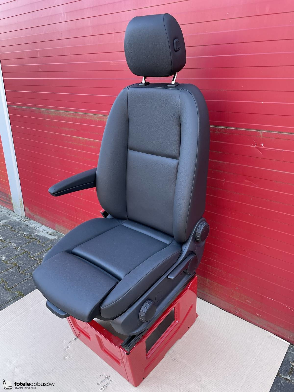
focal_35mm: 26
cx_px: 147
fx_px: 294
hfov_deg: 53.1
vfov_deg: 67.3
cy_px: 196
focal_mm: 4.2
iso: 80
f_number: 1.6
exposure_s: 1/121
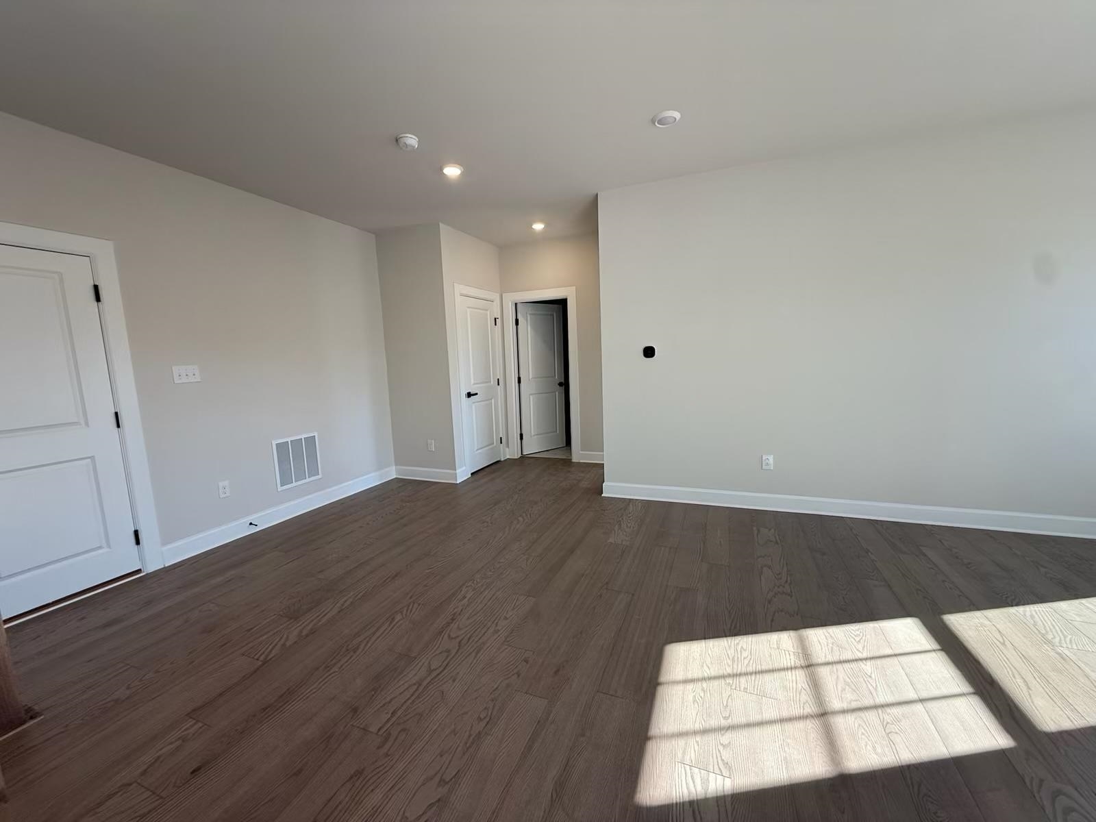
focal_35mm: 14
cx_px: 548
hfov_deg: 102.1
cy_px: 411
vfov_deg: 85.7
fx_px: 443
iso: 64
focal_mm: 2.22
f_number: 2.2
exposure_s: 1/120
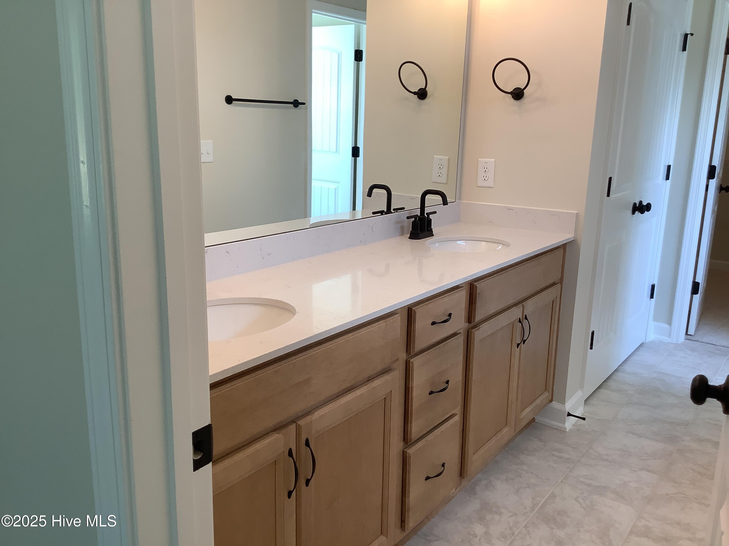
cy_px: 273
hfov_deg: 58.4
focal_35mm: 31
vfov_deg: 45.4
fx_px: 653
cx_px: 364
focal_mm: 3.3
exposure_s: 1/60
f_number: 2.4
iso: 64
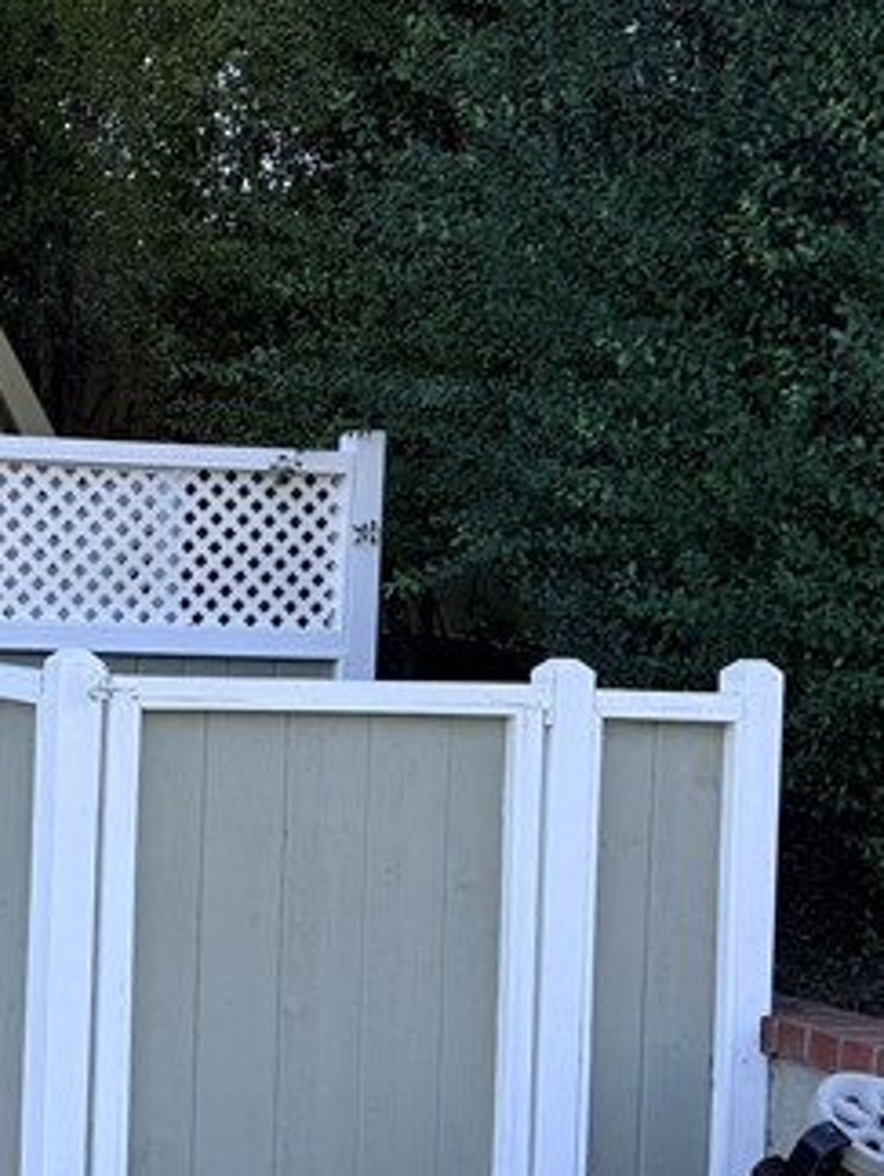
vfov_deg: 25.6
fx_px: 2583
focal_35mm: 76
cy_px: 684
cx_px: -204
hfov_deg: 18.3
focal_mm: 6.76
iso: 100
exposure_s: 1/967
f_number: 1.78
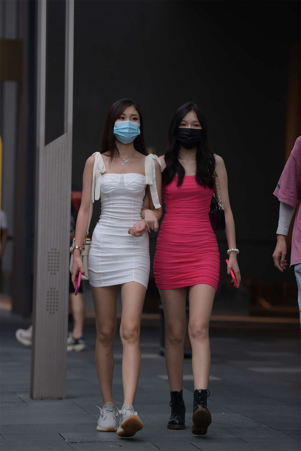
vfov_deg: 13.7
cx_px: 150
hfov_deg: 9.1
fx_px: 1881
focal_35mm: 150
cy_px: 226
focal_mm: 150
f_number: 3.5
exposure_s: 1/500
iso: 500
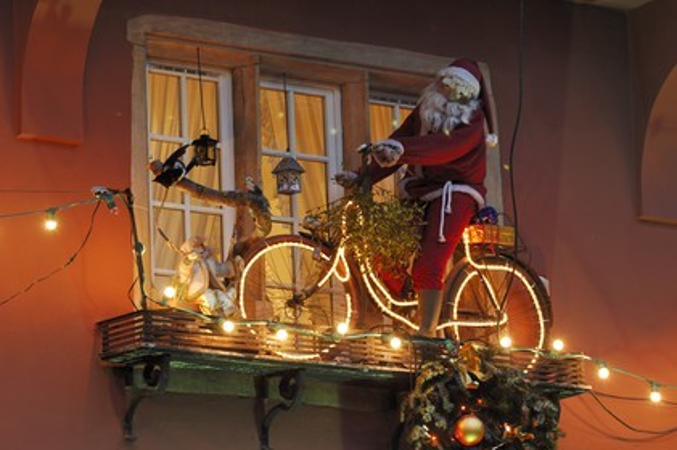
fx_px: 4510
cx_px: 338
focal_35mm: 240
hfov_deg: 8.6
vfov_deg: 5.7
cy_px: 225
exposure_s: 1/1.25
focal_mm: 160
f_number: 6.3
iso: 100
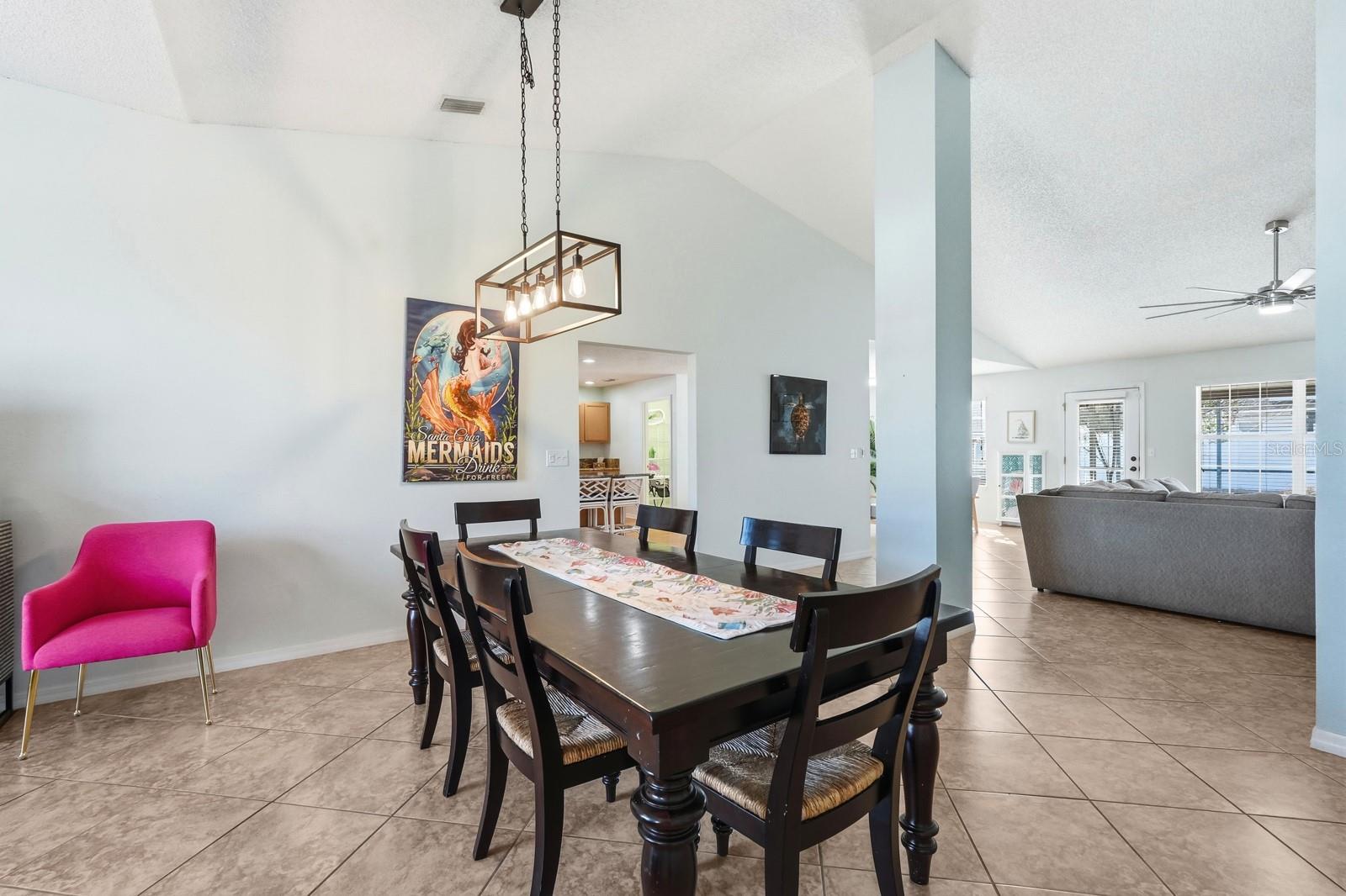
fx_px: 598
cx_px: 673
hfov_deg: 96.7
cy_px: 448
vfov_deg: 73.7
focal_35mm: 16
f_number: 8
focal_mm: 16
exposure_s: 1/1600
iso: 2500
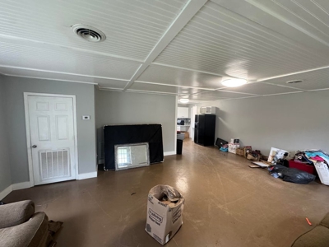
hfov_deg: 102.1
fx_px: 133
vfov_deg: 85.7
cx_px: 164
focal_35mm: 14
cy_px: 124
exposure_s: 1/60
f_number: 2.2
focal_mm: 2.22
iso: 320
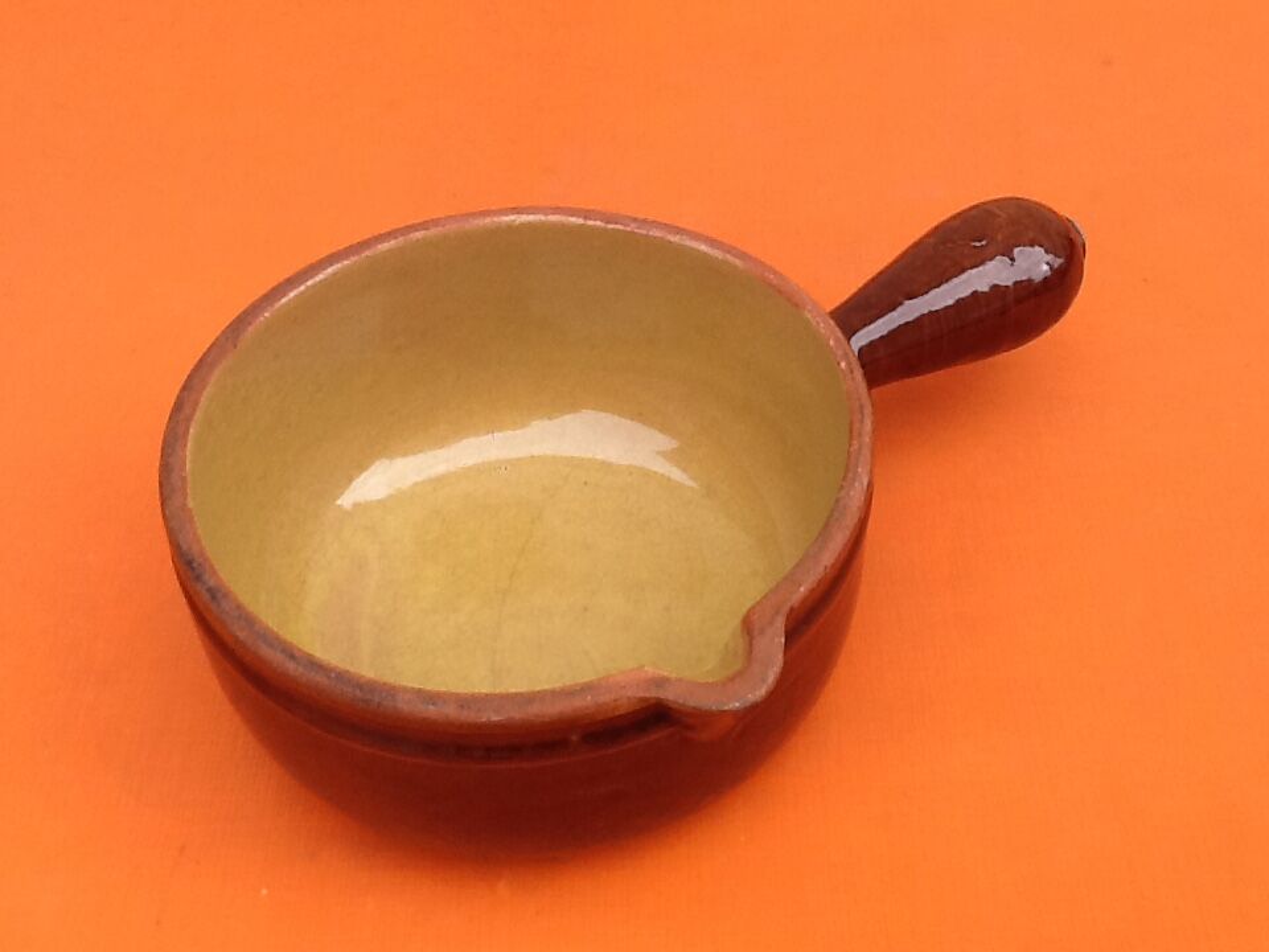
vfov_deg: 32.9
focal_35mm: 44
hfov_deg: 42.9
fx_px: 1613
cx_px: 634
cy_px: 476
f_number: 2.4
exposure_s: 1/225
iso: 40
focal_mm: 2.03
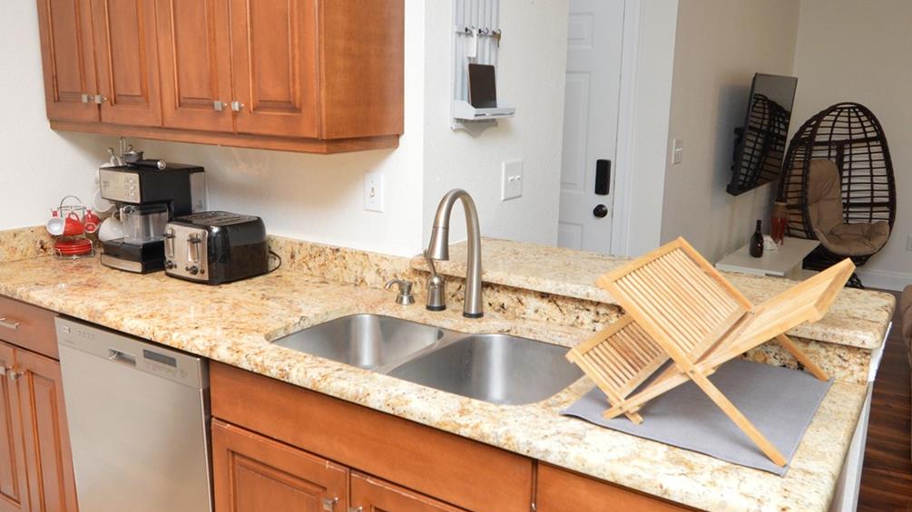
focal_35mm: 30
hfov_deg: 64.3
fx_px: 725
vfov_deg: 38.9
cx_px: 450
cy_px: 251
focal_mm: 12
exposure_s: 1/60
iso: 800
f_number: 4
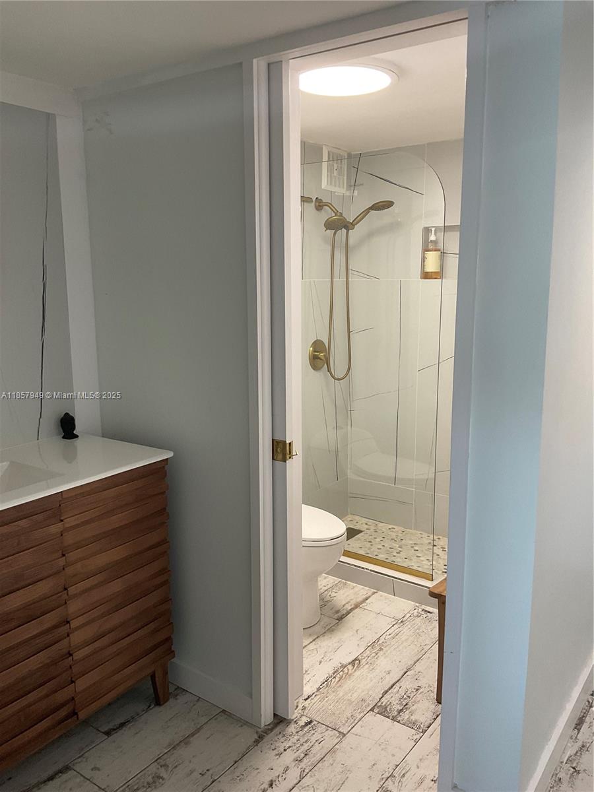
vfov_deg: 61.7
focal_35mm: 29
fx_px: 664
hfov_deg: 48.2
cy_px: 396
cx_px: 297
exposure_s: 1/60
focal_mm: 3
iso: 64
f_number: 1.8
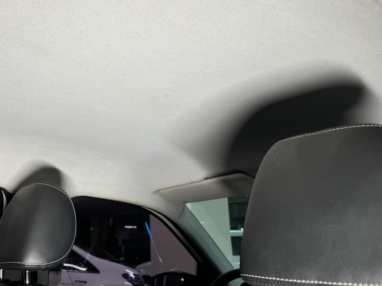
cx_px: 126
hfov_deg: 51.6
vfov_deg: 40.6
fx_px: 386
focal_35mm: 35
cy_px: 122
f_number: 1.78
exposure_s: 1/117
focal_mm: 6.76
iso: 100
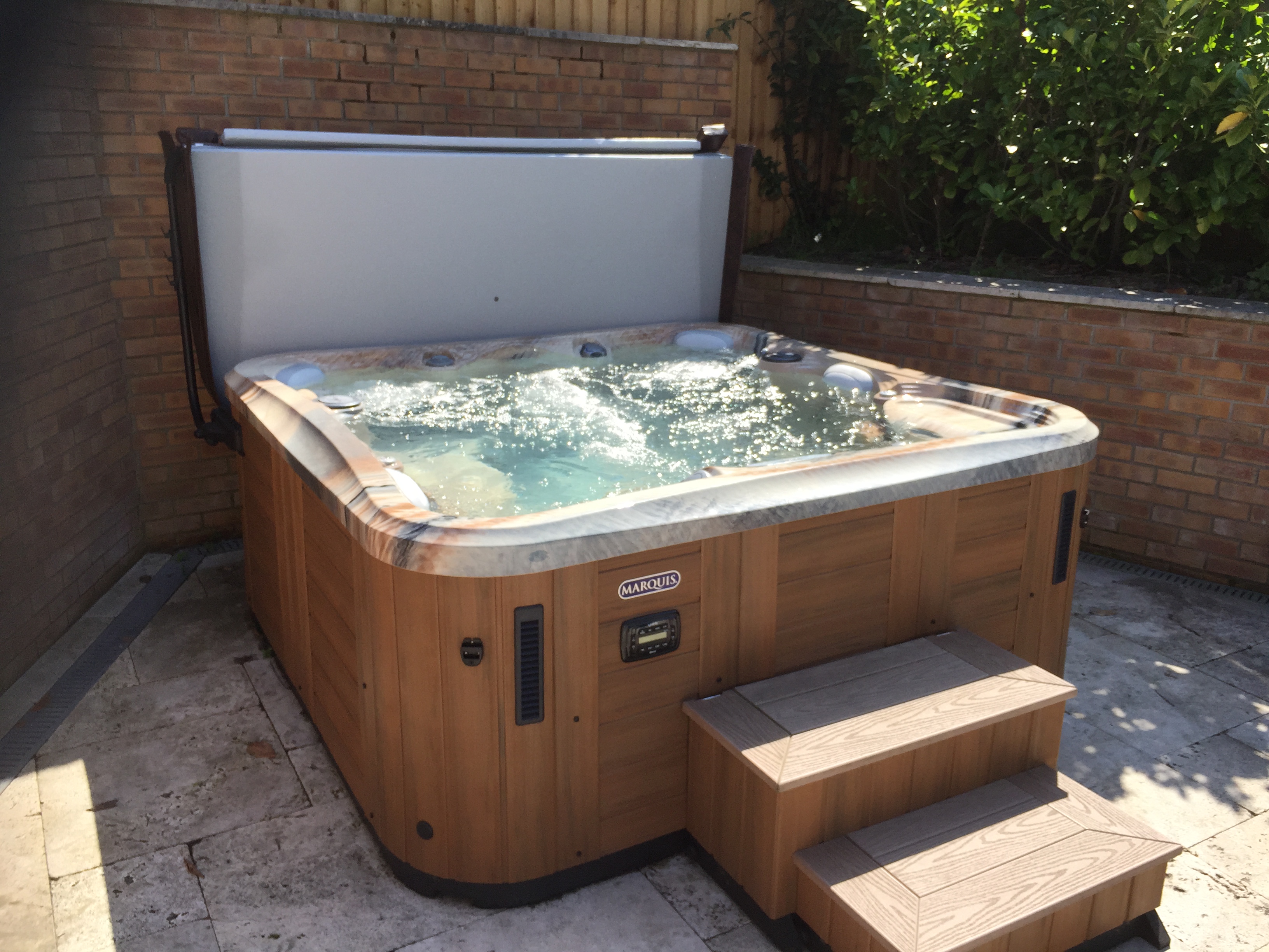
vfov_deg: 48.2
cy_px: 476
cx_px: 634
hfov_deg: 61.7
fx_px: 1063
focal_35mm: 29
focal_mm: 4.15
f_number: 2.2
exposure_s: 1/1199
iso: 32
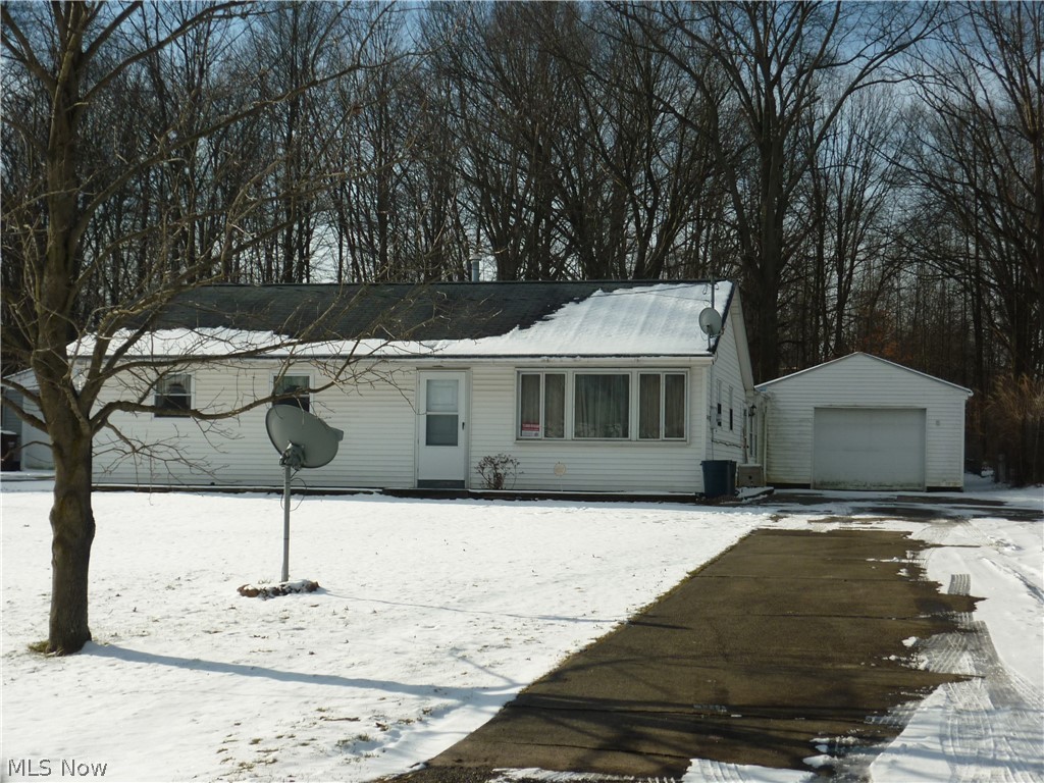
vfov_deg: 26.1
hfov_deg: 34.3
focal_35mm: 56
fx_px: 1689
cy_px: 392
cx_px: 522
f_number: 10
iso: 80
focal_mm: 9.2
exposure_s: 1/200
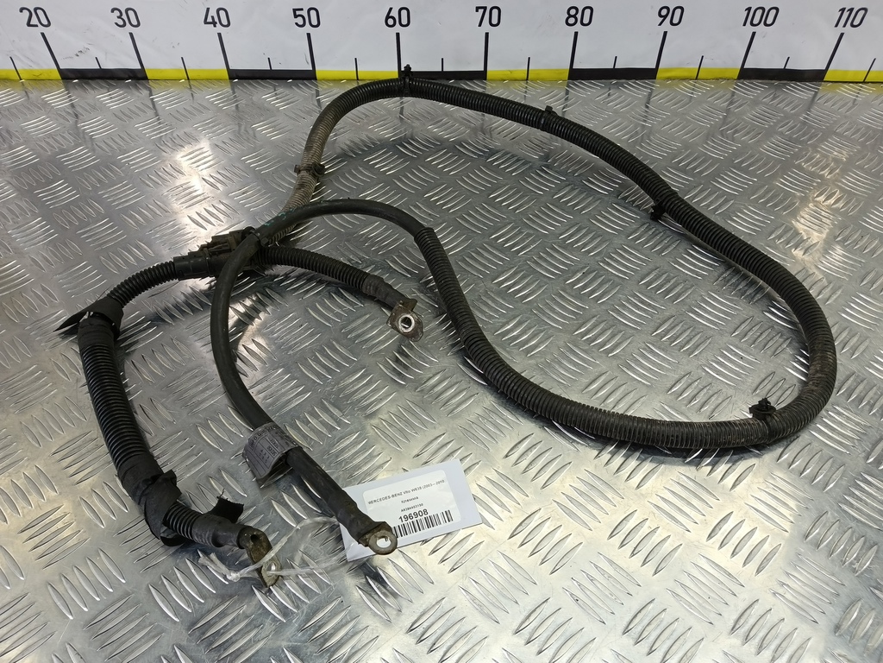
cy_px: 332
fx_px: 587
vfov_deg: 58.9
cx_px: 442
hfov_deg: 73.9
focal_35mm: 23
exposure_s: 1/50
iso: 99
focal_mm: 4.11
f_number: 1.6
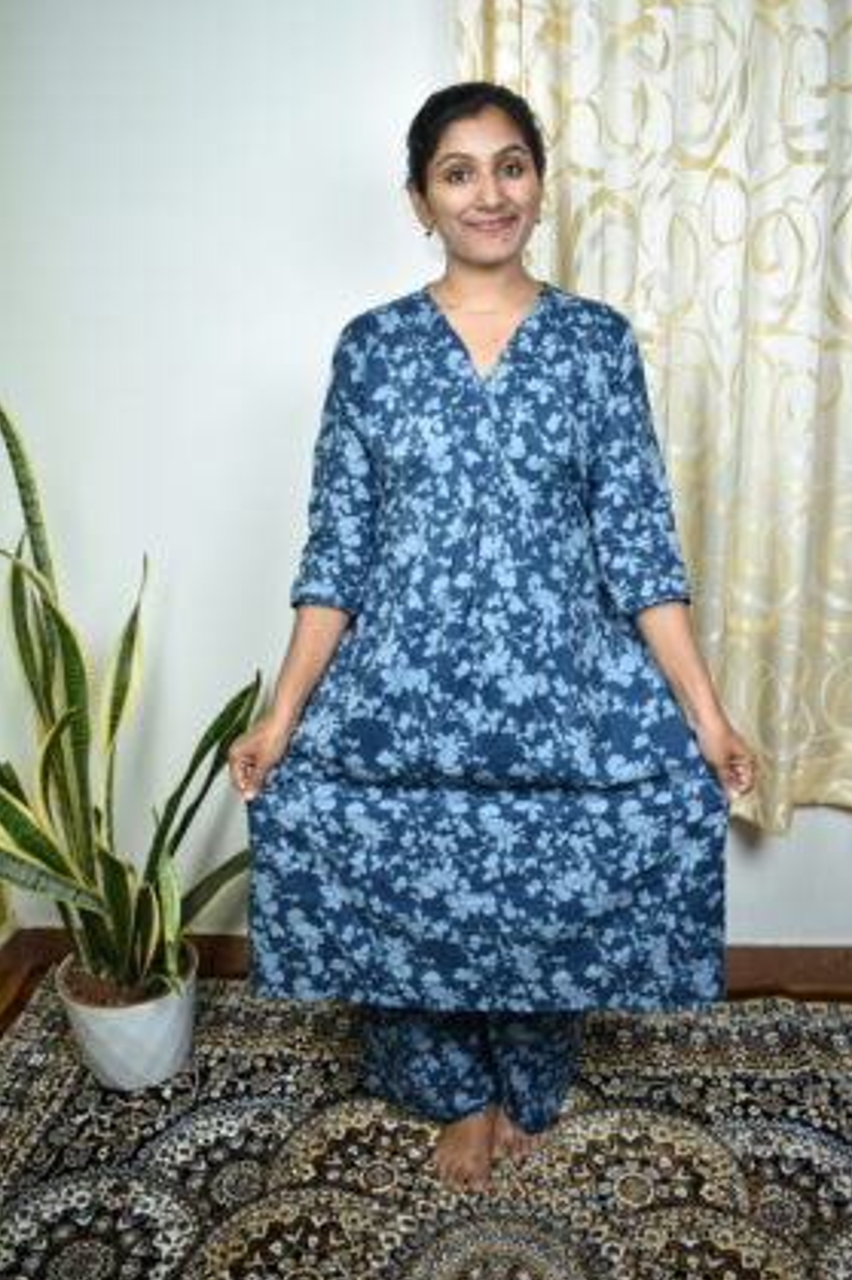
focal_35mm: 29
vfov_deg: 63.6
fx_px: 1030
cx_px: 455
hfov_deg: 44.9
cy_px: 611
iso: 200
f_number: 3.5
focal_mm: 18
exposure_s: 1/50
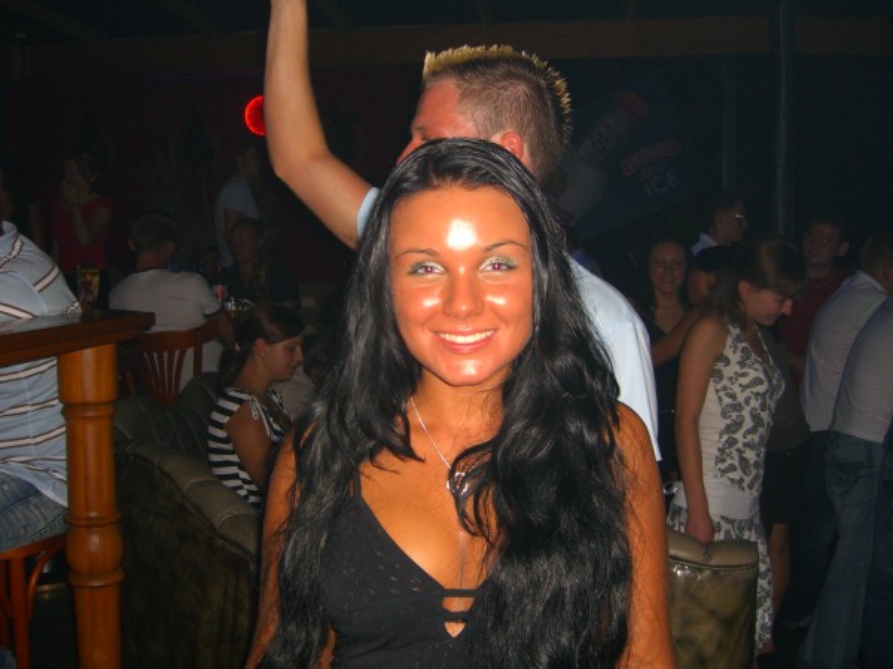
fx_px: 980
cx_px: 446
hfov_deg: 49.0
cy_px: 334
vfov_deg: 37.7
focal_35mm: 38
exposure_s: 1/60
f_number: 2.8
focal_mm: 7.9
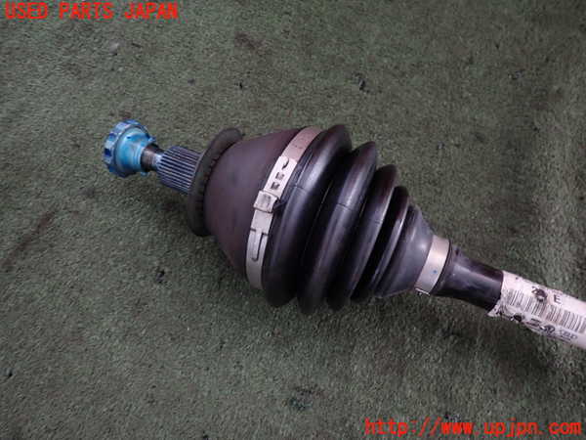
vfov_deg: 54.9
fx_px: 423
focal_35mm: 25
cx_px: 293
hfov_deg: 69.4
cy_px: 220
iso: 200
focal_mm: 4.5
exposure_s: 1/40
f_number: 2
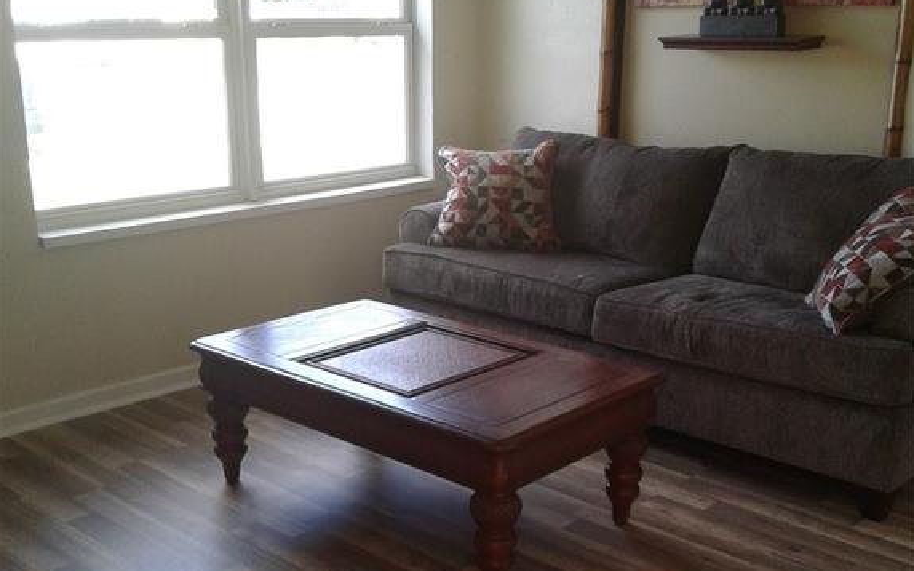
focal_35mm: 47
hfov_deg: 42.7
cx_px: 459
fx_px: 1170
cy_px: 365
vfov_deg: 27.3
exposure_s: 1/60
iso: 50
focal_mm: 3.3
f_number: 2.2
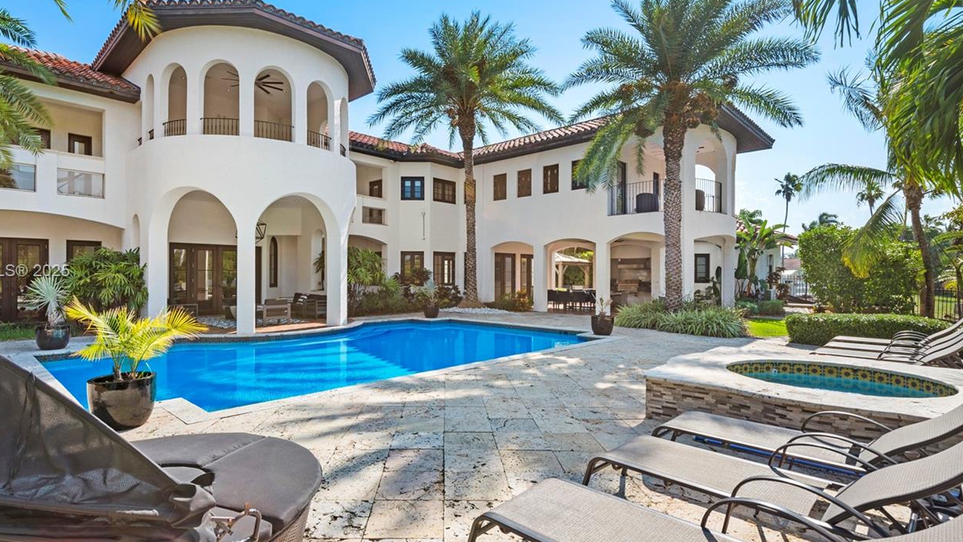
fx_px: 485
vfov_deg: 58.4
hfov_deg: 89.4
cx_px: 444
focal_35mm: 19
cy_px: 273
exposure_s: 1/250
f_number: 11
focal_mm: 14
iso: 100
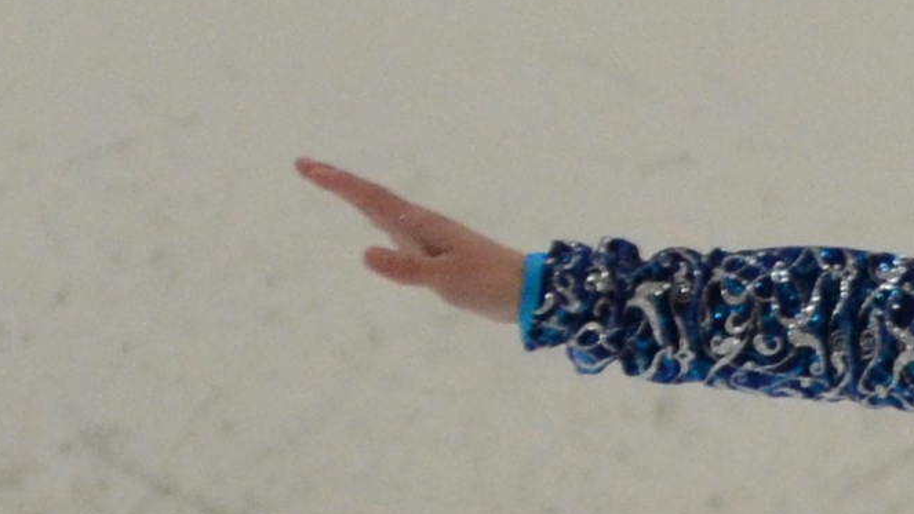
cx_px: 1315
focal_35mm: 991
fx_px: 24016
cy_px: 322
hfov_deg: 2.2
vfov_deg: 1.2
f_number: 4.2
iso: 1600
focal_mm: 85
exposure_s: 1/320
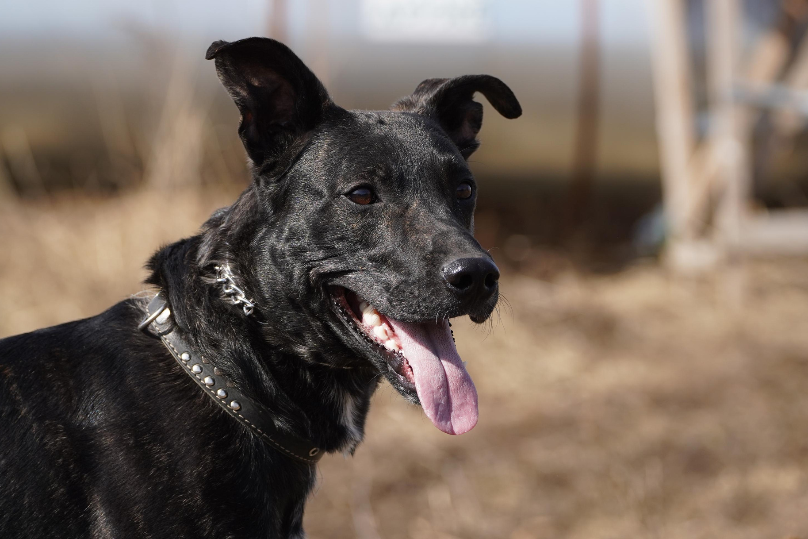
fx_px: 5094
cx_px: 404
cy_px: 266
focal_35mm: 227
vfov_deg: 6.1
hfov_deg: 9.1
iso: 320
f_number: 5.6
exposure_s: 1/800
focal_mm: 162
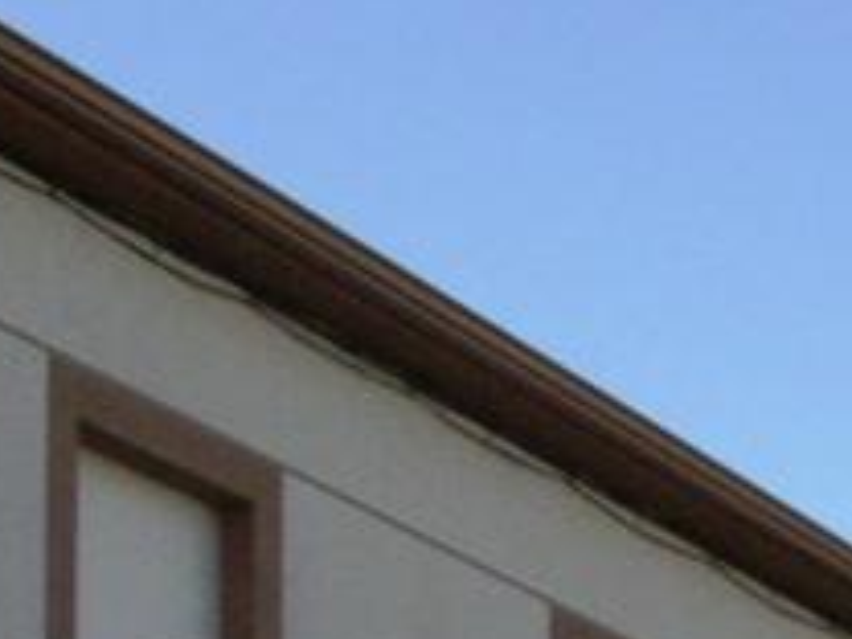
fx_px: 4603
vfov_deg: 7.7
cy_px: 1221
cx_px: 1249
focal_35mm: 187
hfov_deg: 10.3
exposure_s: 1/310
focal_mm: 5.8
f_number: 5.6
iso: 71
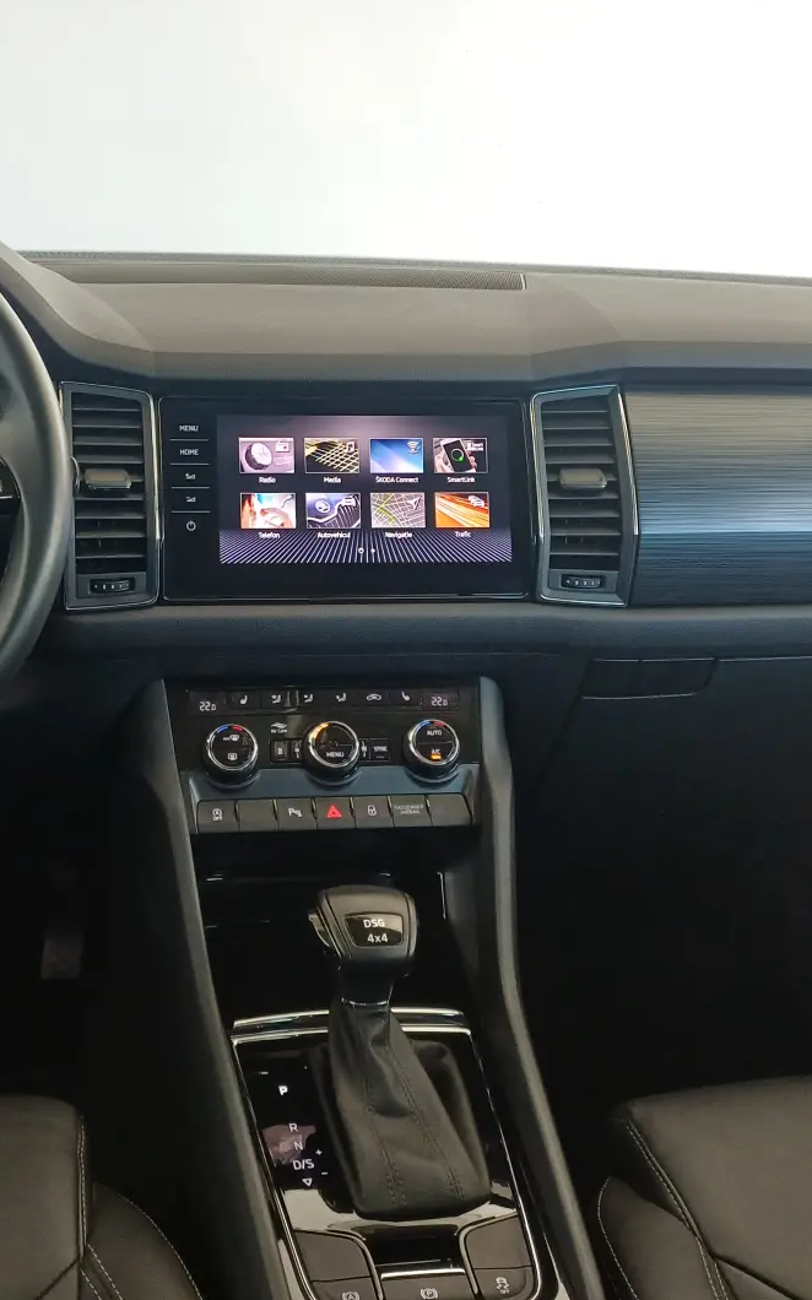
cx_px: 185
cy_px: 649
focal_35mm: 36
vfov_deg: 54.0
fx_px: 1275
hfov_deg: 34.4
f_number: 1.8
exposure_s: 1/50
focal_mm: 4.65
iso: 160
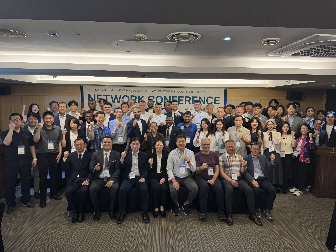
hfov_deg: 71.6
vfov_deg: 56.8
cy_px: 126
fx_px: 233
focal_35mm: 24
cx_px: 168
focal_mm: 6.76
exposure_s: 1/120
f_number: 1.78
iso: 125
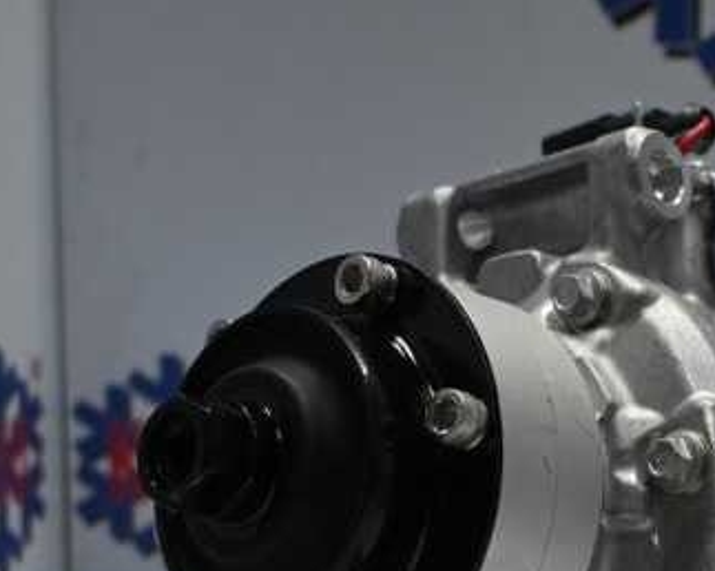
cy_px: 515
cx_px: 700
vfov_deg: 17.4
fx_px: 1843
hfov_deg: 21.3
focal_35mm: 87
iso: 720
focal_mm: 25
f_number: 4.2
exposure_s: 1/125
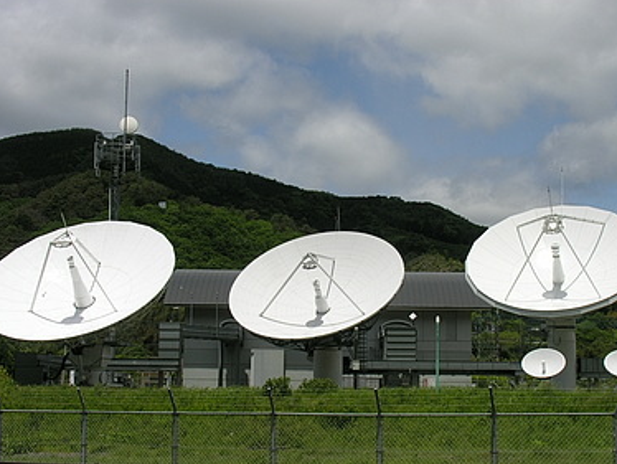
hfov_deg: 32.7
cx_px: 338
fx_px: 1052
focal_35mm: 59
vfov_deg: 24.8
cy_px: 274
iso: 50
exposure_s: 1/315
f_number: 7.6
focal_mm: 11.8
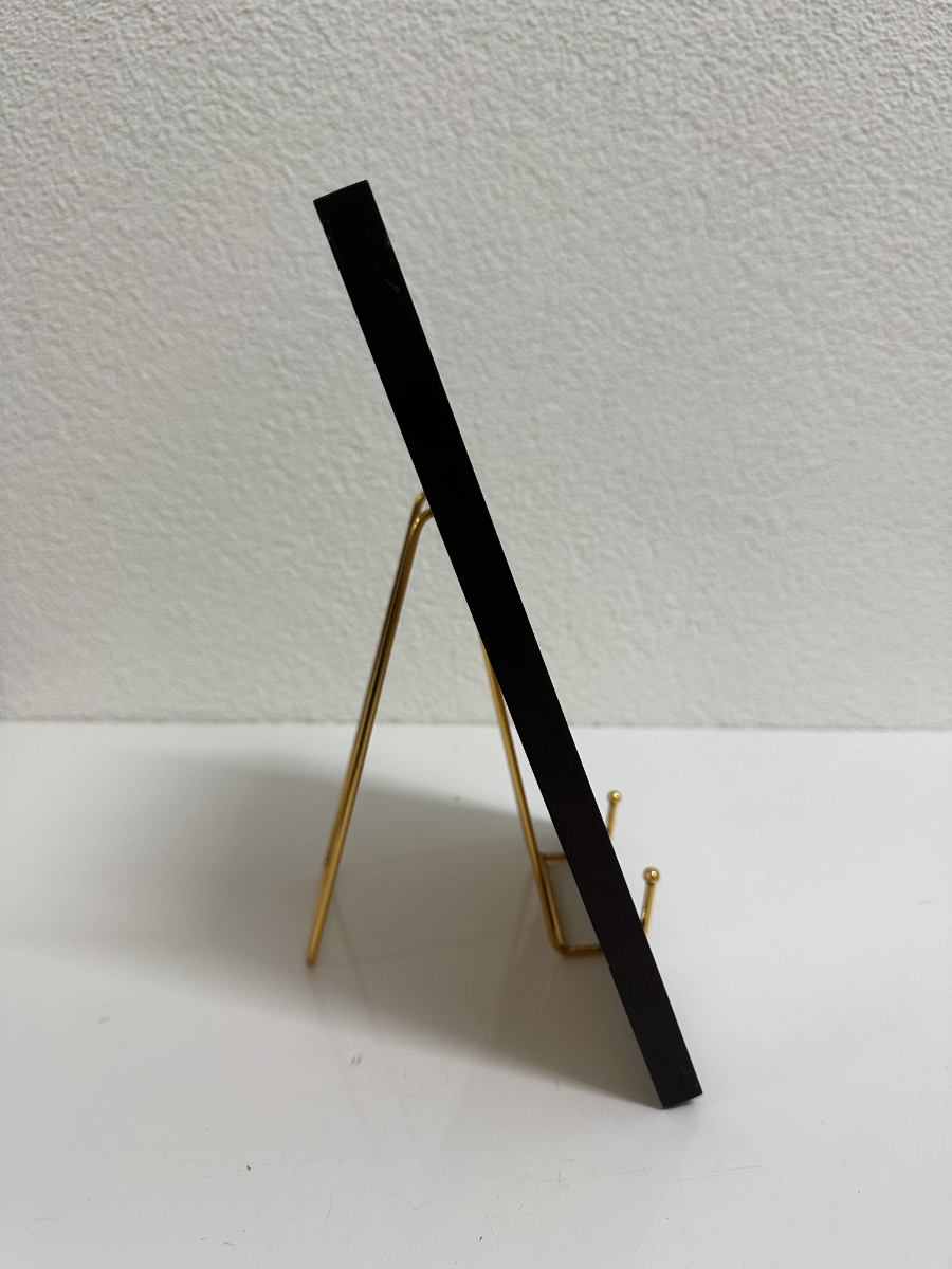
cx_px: 476
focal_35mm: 24
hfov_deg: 56.8
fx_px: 880
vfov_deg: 71.6
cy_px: 634
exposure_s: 1/100
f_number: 1.8
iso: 125
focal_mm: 6.9
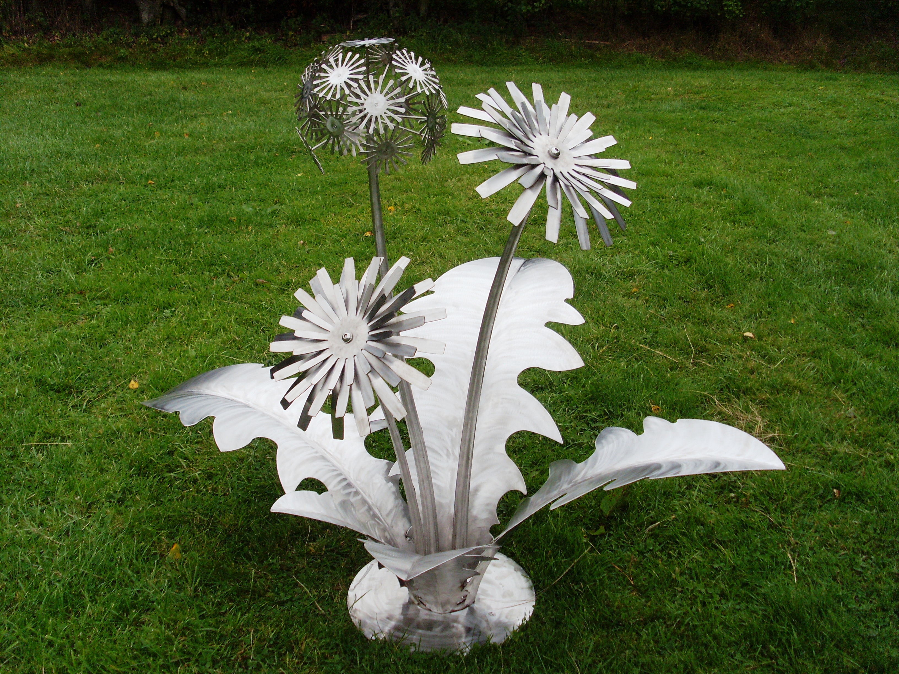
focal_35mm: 38
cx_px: 450
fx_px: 987
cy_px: 337
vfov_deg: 37.7
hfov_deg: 49.0
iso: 80
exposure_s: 1/90
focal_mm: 6.3
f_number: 7.7
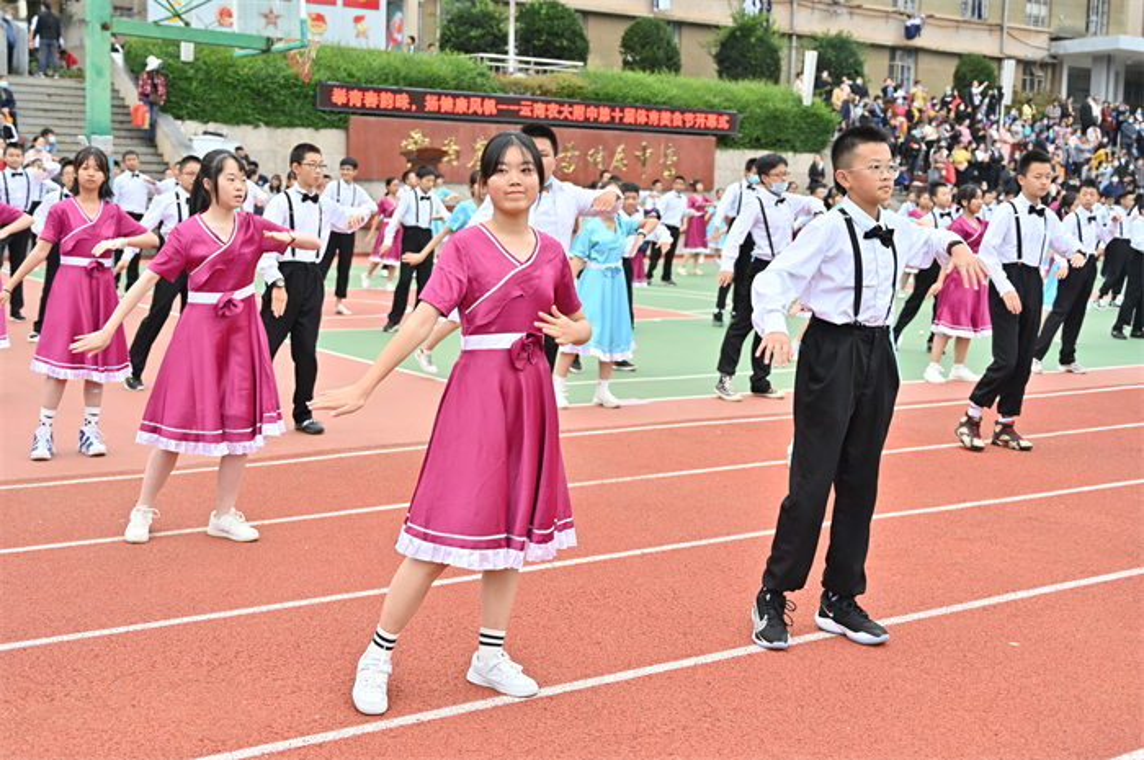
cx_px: 572
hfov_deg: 45.5
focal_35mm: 43
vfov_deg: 31.1
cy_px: 380
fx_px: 1365
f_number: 4
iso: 400
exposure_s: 1/500
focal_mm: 43
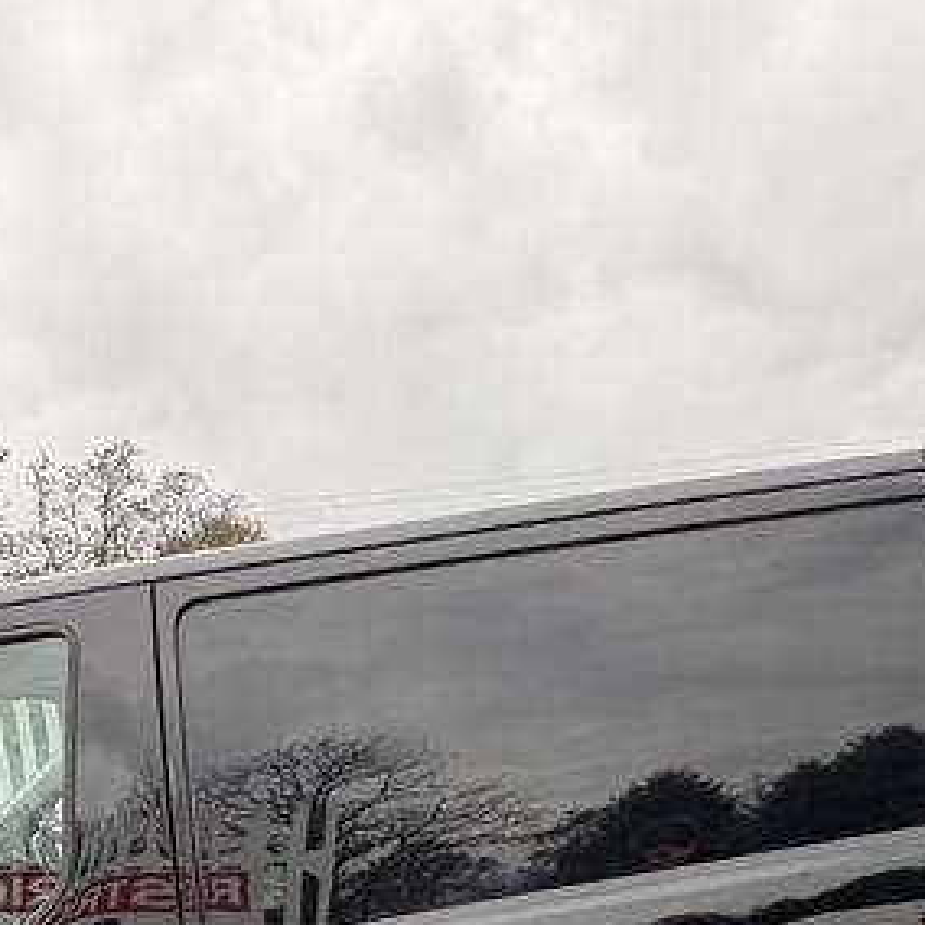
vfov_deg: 38.5
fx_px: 1179
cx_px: 502
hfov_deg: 42.8
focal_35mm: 39
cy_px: 905
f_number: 2.2
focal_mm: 2.22
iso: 50
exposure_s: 1/176
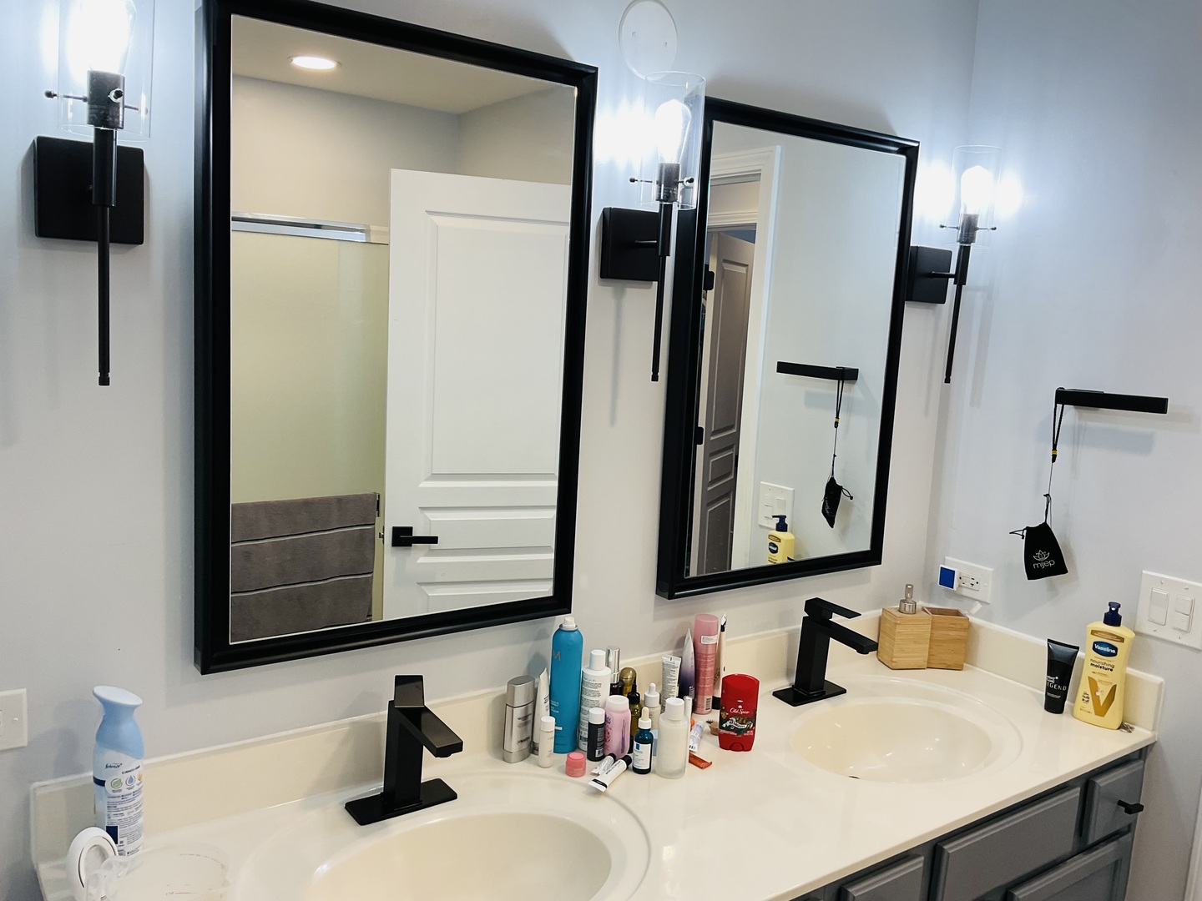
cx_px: 601
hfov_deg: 61.7
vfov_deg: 48.2
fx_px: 1007
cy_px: 450
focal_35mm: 29
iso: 32
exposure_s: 1/60
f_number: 1.8
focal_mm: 3
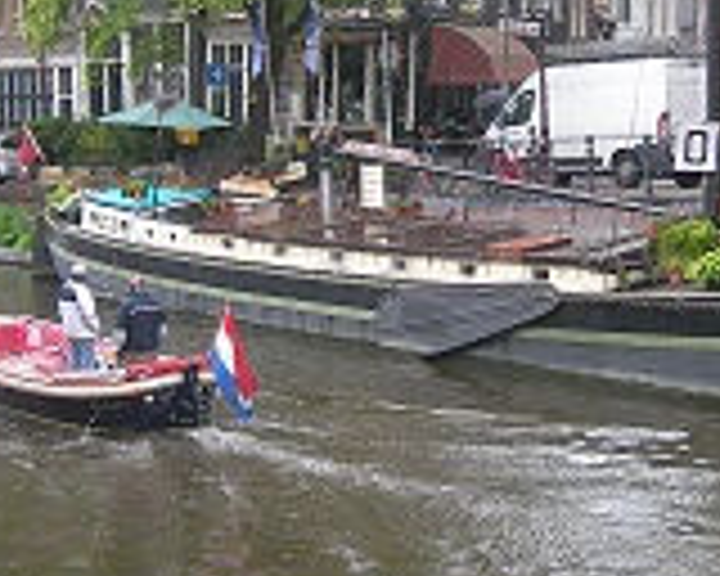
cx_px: 405
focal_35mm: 89
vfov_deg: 17.3
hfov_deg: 21.5
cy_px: 243
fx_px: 1897
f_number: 2.8
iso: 50
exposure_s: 1/97.7
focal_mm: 7.8
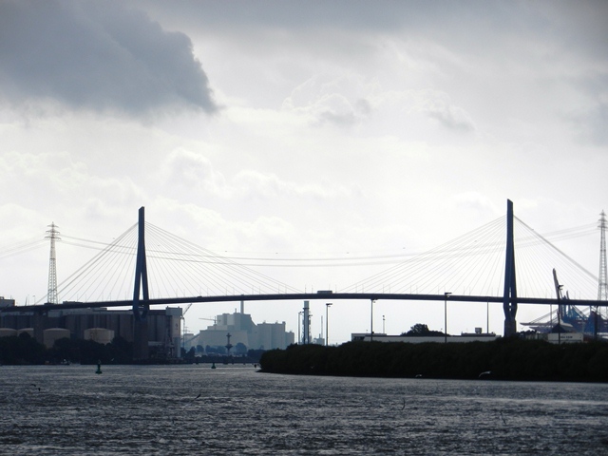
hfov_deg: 13.7
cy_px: 228
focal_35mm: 144
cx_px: 304
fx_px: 2529
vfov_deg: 10.3
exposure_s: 1/1250
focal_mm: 25.9
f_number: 5.2
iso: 160
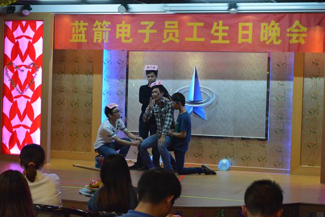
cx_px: 163
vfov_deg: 16.4
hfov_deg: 24.3
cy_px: 109
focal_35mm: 84
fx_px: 754
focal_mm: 55
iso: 2800
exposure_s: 1/30
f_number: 5.6
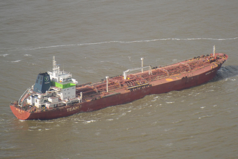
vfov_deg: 5.4
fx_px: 1692
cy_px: 80
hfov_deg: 8.0
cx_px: 119
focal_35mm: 256
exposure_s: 1/800
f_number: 5.6
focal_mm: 95
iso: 160
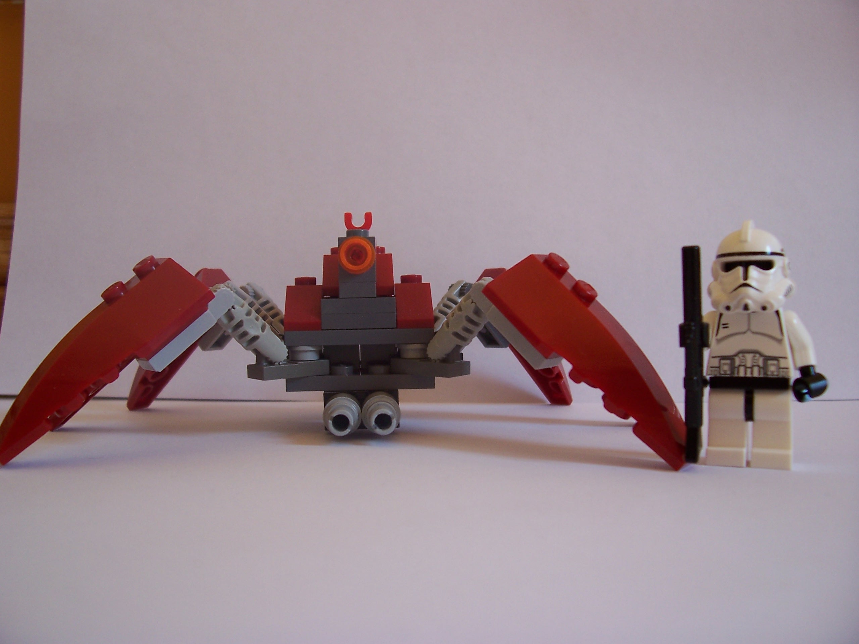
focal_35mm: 34
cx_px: 430
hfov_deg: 54.0
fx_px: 844
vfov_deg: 41.8
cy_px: 322
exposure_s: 1/45
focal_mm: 5.6
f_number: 2.7
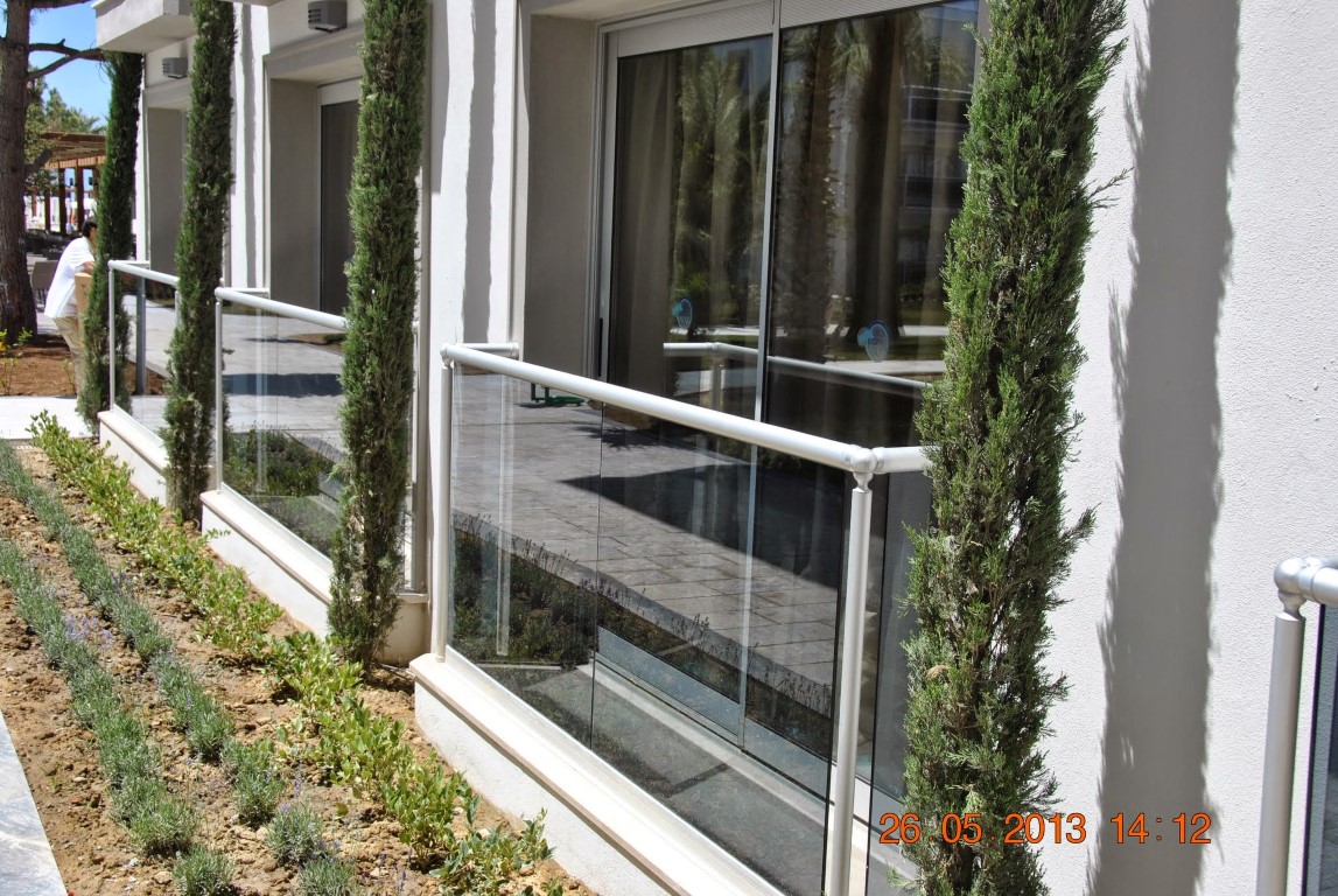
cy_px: 448
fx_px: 1563
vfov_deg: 32.0
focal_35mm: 42
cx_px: 669
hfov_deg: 46.3
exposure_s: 1/250
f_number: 8
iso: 100
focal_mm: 28
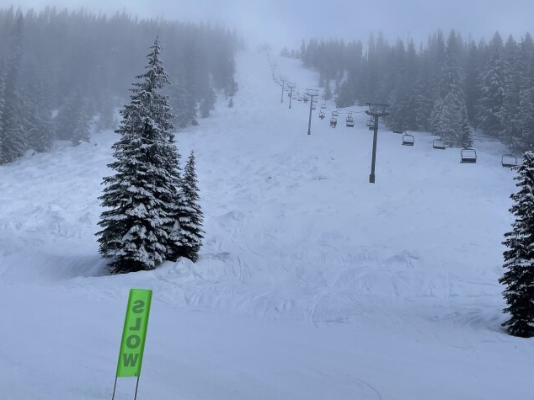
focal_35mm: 42
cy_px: 160
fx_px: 648
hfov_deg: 44.6
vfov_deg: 34.2
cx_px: 321
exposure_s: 1/2506
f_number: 1.6
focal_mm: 4.2
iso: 32
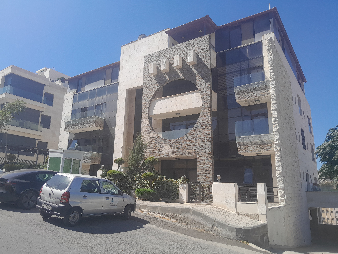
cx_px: 169
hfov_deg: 67.3
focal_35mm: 26
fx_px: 254
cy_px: 127
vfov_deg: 53.1
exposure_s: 1/456
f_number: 1.8
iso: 40
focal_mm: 3.98
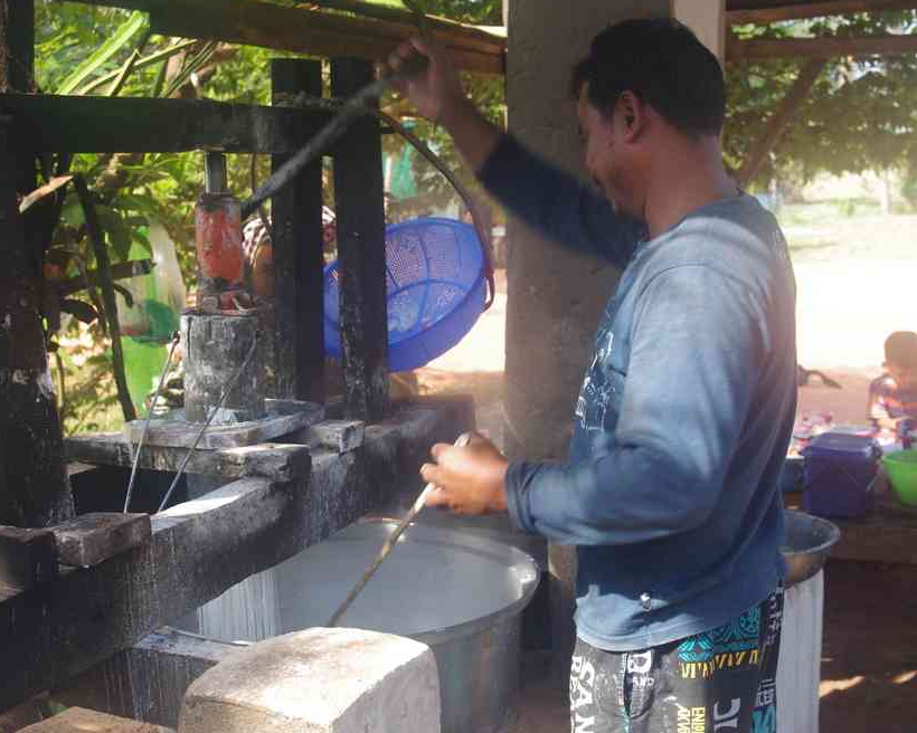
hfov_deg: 38.7
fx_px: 1303
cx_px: 512
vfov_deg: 31.5
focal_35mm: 48
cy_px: 363
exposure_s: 1/60
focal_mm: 28
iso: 400
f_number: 6.3
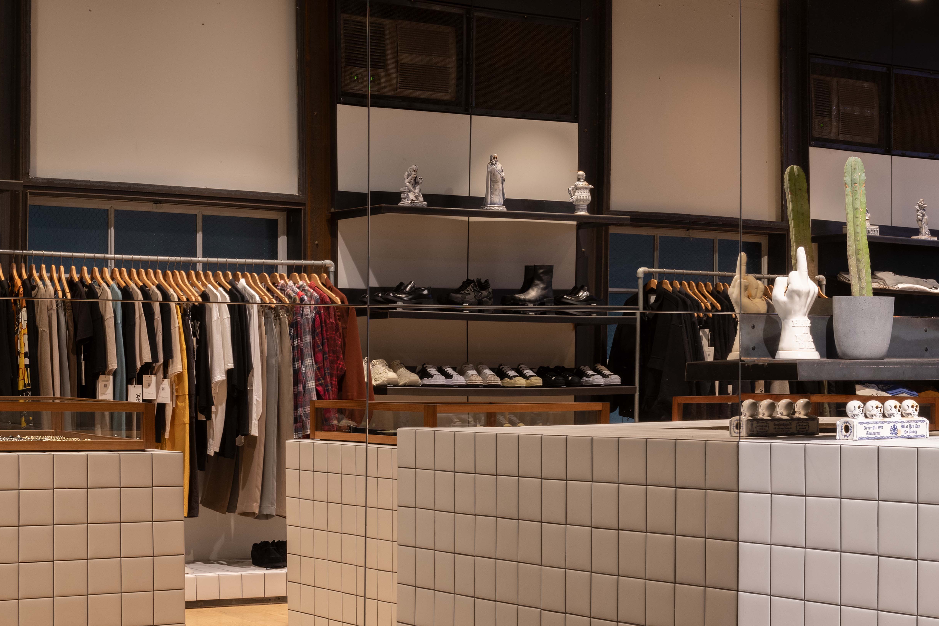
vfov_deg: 21.1
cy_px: 442
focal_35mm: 64
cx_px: 516
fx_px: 1669
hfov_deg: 31.4
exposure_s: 1
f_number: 13
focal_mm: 38
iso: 200
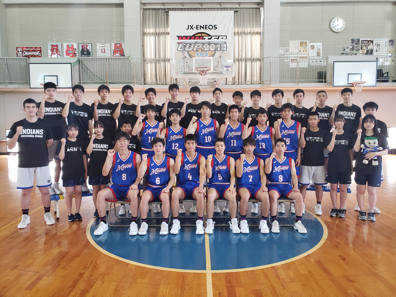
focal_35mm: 26
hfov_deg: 67.3
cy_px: 148
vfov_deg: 53.1
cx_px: 198
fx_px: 297
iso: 250
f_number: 2.4
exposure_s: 1/60
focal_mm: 4.3
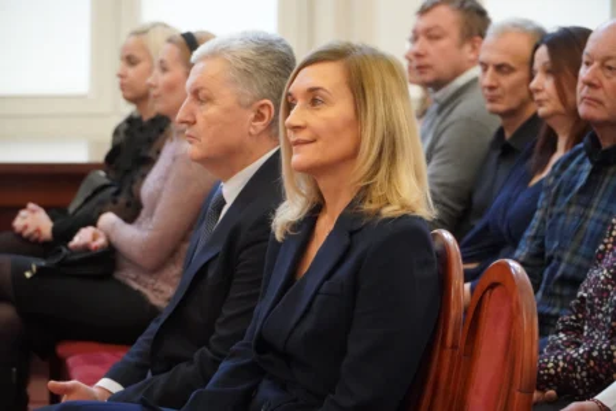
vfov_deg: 11.3
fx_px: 2079
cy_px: 206
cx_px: 308
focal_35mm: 122
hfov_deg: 16.9
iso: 5000
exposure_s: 1/160
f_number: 4
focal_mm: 81
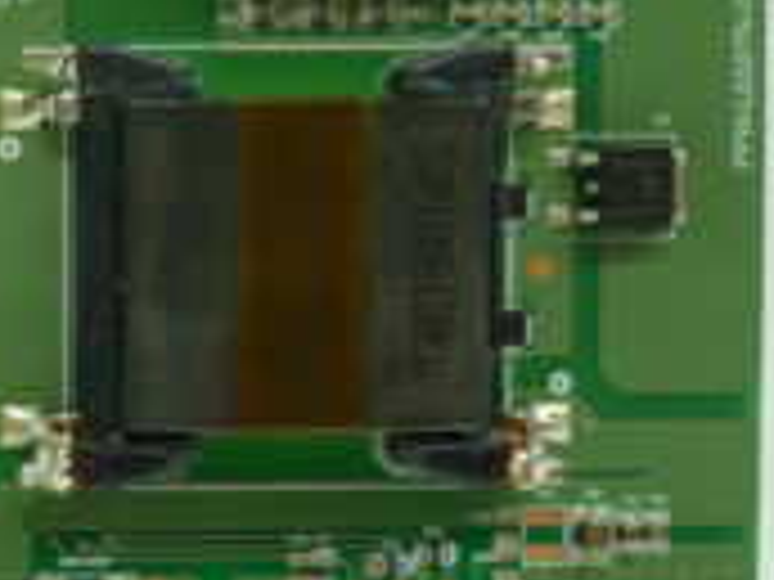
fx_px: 2571
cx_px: -140
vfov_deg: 12.9
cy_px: 279
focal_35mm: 115
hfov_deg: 16.5
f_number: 2.8
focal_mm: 5.5
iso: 100
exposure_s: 1/30
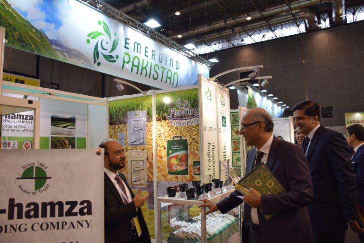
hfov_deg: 67.4
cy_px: 122
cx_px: 182
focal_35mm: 27
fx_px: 273
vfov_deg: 47.9
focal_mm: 18
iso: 400
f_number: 5
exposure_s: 1/100
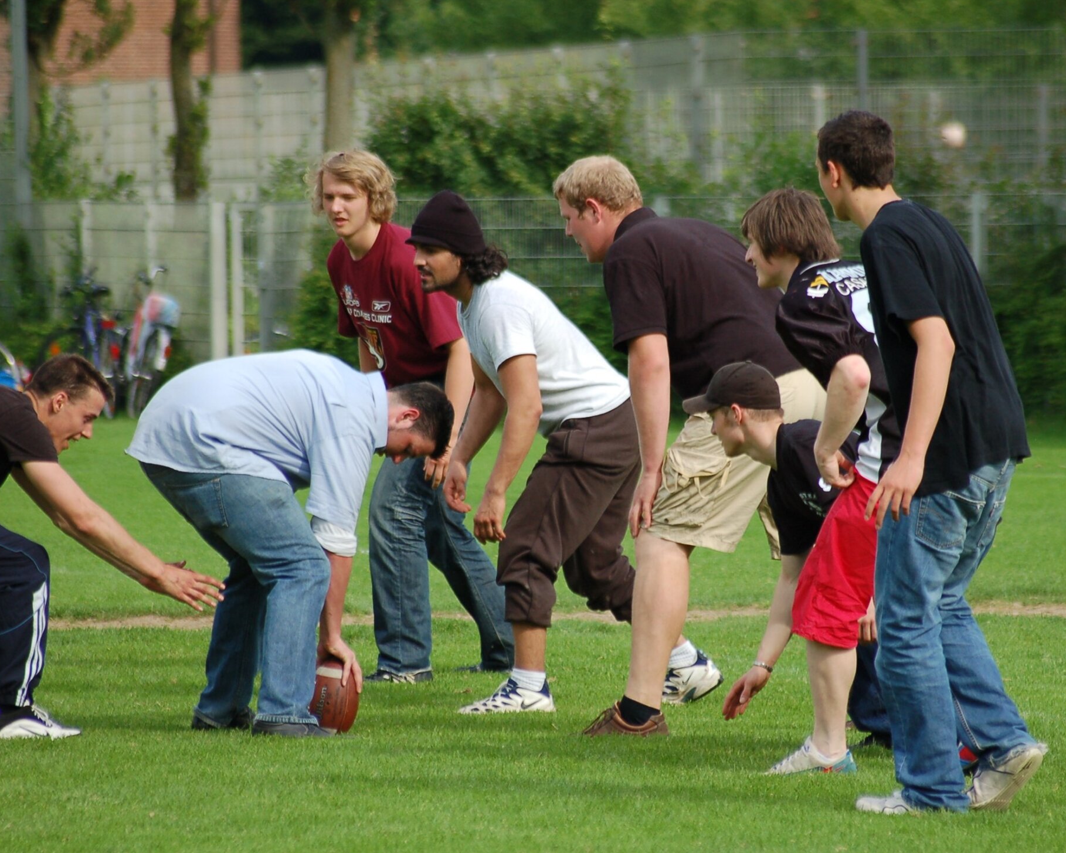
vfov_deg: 4.1
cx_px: 631
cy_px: 426
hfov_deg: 5.2
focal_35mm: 374
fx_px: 11801
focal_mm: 220
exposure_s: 1/1000
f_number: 5.3
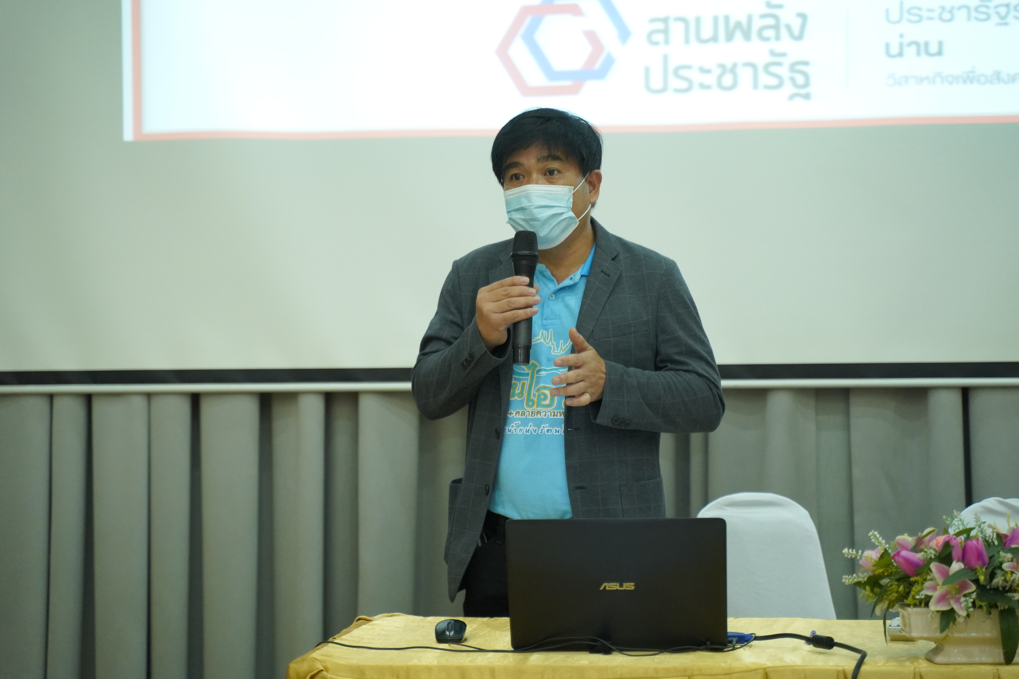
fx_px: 2123
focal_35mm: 75
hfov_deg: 27.0
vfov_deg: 18.2
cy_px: 340
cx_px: 510
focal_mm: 75
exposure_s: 1/160
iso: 6400
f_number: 2.8
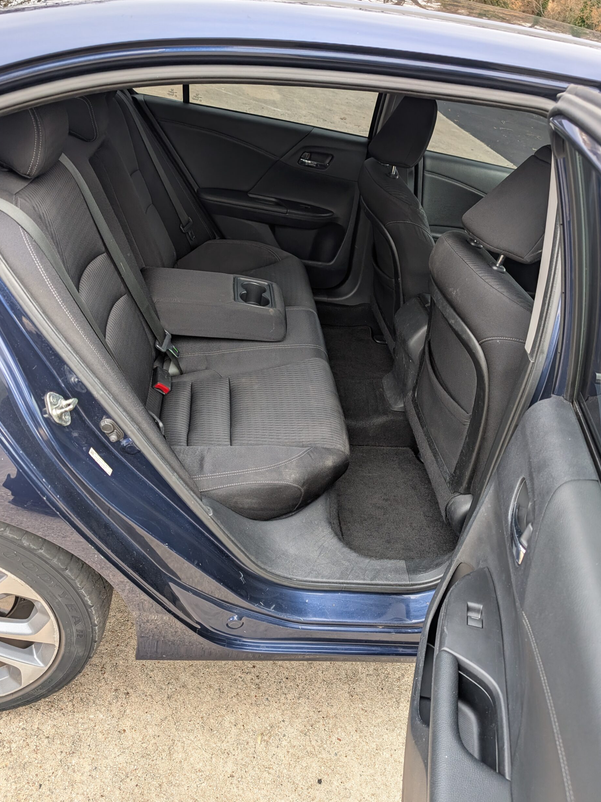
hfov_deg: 54.9
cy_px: 396
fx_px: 579
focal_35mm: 25
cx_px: 291
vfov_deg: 69.4
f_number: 1.68
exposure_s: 1/401
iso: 171
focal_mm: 6.9
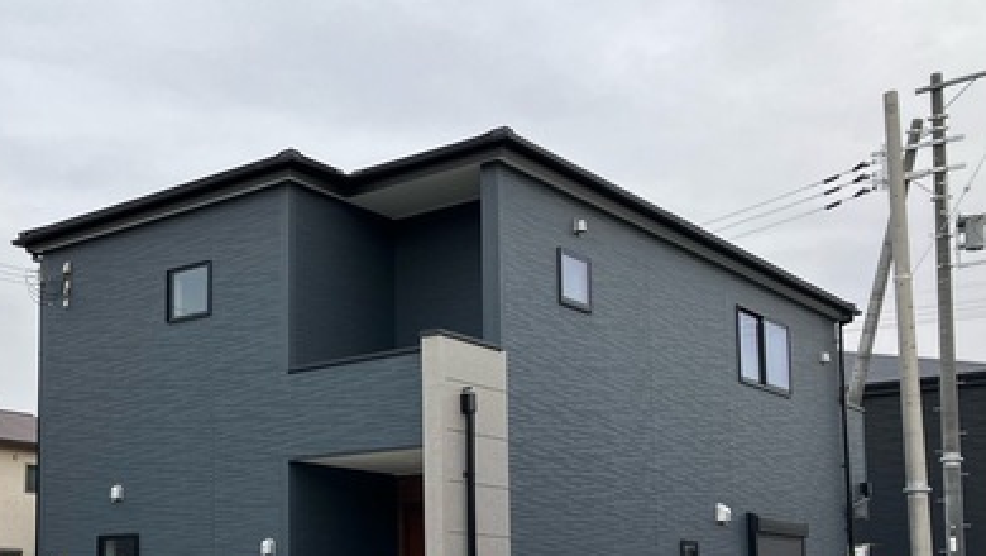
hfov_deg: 39.8
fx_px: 1308
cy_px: 468
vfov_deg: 23.5
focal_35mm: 50
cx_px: 210
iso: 32
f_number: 1.8
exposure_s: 1/121
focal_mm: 3.99
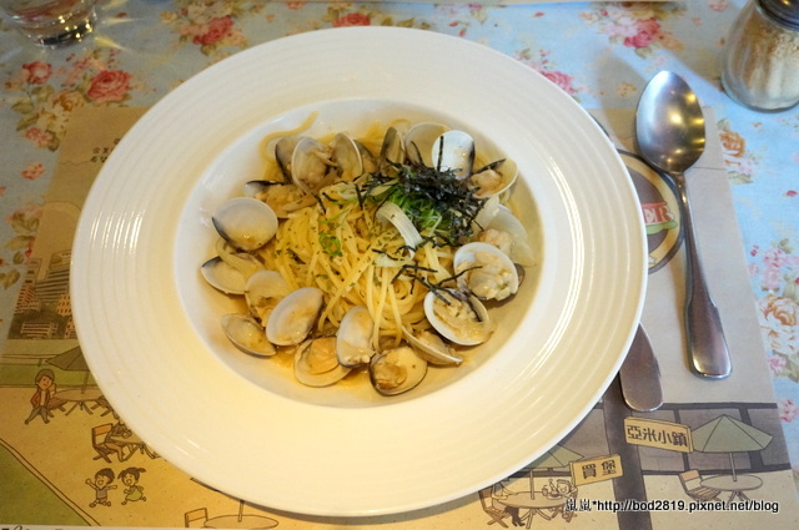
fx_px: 831
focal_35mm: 38
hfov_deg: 51.3
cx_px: 400
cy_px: 265
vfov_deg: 35.4
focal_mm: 25
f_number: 4.5
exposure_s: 1/160
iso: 3200
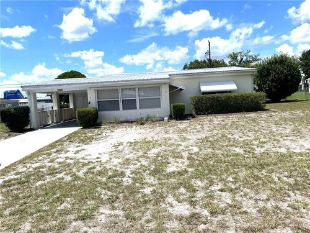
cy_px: 116
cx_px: 155
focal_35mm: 26
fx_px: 233
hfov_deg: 67.3
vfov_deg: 53.1
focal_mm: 4.2
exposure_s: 1/7299
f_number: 1.6
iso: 50
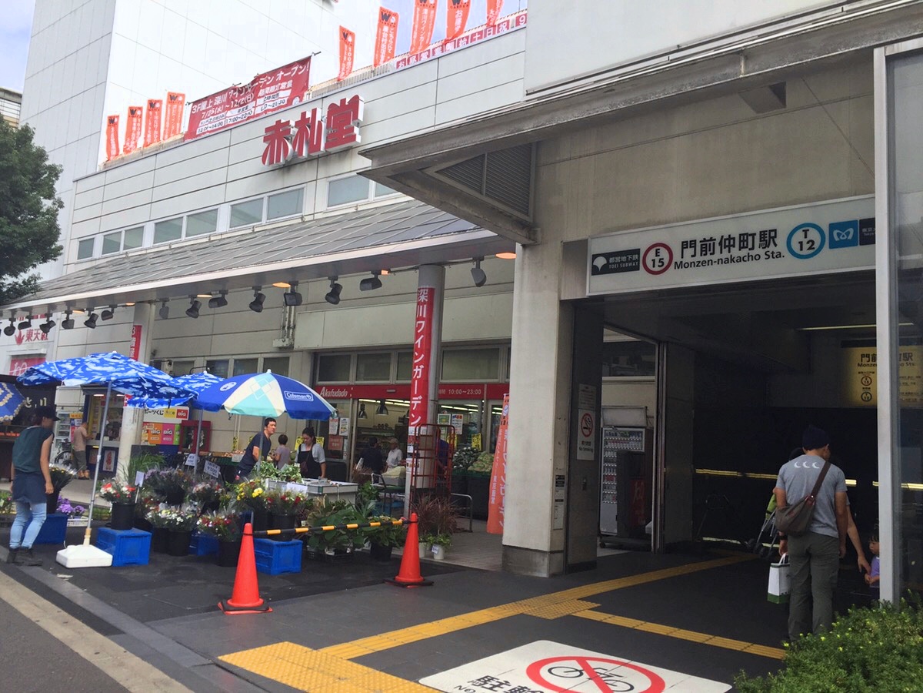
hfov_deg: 61.7
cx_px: 462
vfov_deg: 48.2
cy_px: 346
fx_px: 773
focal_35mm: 29
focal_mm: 4.15
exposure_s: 1/1319
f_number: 2.2
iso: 32
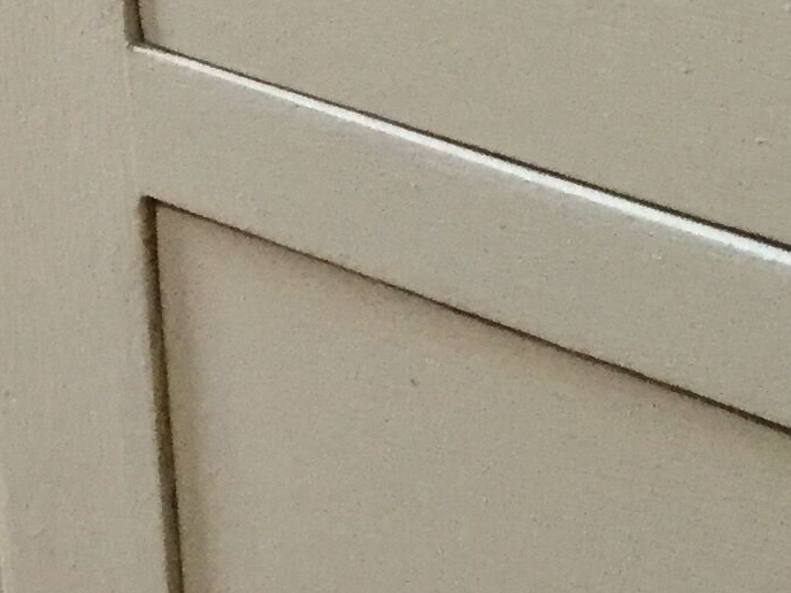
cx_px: 613
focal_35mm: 147
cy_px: 338
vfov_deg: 10.1
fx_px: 3359
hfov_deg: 13.4
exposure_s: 1/17
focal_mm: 3.3
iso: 200
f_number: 2.4
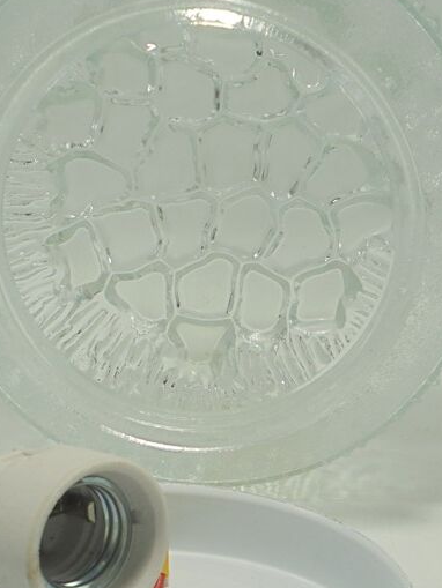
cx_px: 160
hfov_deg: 19.4
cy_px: 396
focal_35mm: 76
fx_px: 1293
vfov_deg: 25.5
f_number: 4.5
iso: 100
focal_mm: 7.8
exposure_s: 1/80
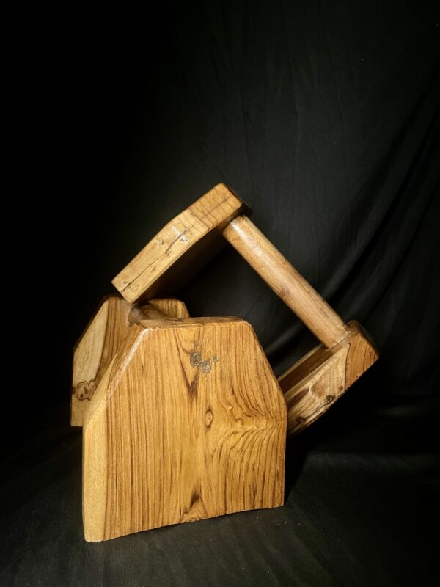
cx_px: 220
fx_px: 441
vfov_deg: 67.3
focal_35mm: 26
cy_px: 294
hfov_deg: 53.1
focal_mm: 4.2
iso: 125
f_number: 1.6
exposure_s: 1/50
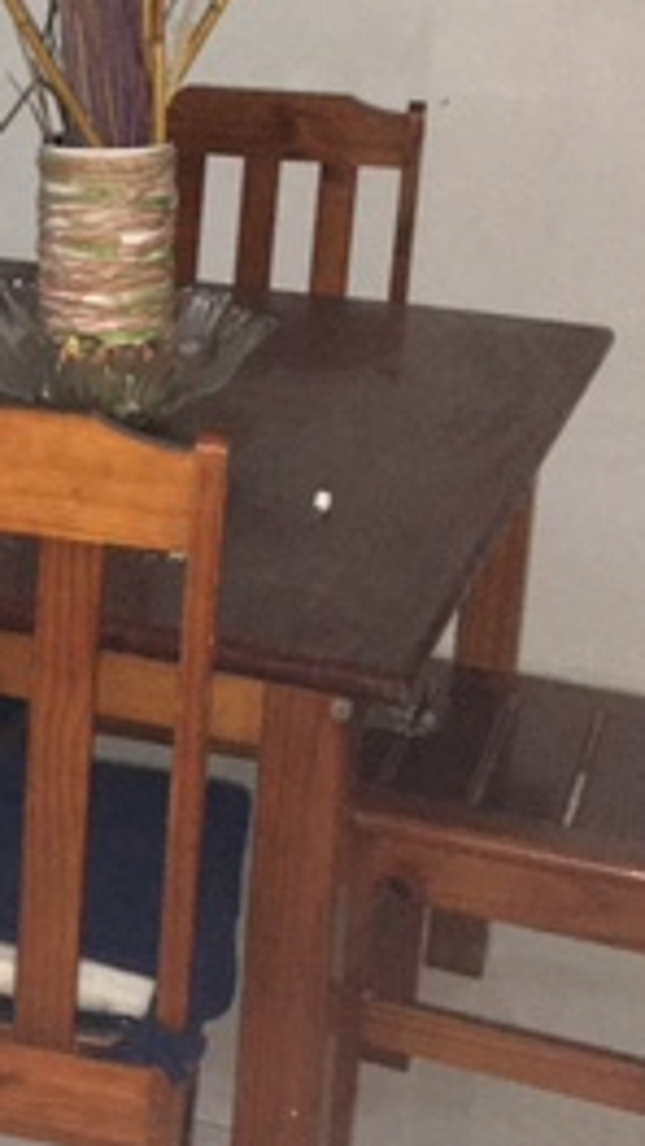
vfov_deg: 27.2
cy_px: 305
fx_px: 2340
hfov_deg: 14.1
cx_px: -471
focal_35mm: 77
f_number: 2.2
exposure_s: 1/17
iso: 250
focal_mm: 4.15
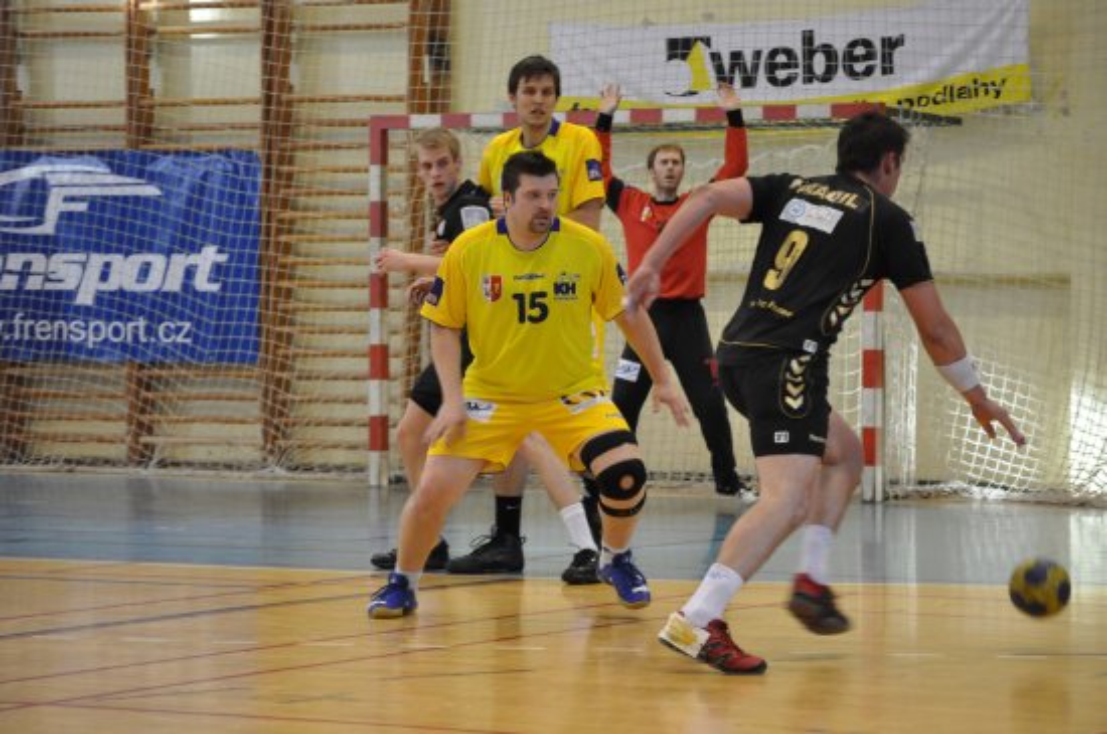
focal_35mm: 128
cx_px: 554
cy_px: 367
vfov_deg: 10.7
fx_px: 3915
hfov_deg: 16.1
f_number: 4.2
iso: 1600
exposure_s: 1/200
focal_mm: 85
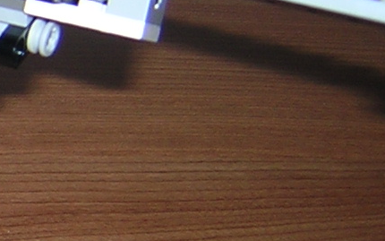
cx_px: -271
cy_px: 51
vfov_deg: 9.2
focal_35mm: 142
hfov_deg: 13.5
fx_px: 1490
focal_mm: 4.7
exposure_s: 1/60.1
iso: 100
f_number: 2.6
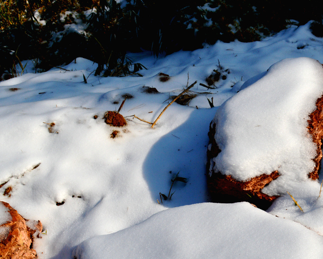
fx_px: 497
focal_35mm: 52
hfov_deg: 35.5
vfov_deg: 28.8
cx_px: 224
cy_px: 183
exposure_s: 1/500
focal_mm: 18
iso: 125
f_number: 11
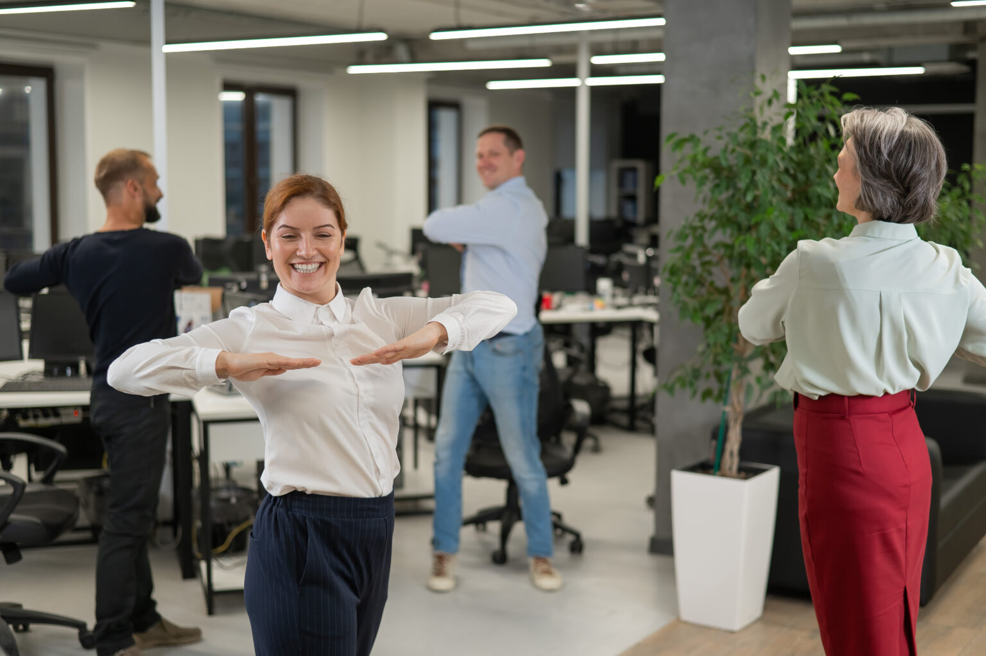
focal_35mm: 50
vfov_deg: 27.0
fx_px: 1369
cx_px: 493
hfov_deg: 39.6
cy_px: 328
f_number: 2.5
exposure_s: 1/200
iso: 500
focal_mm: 50
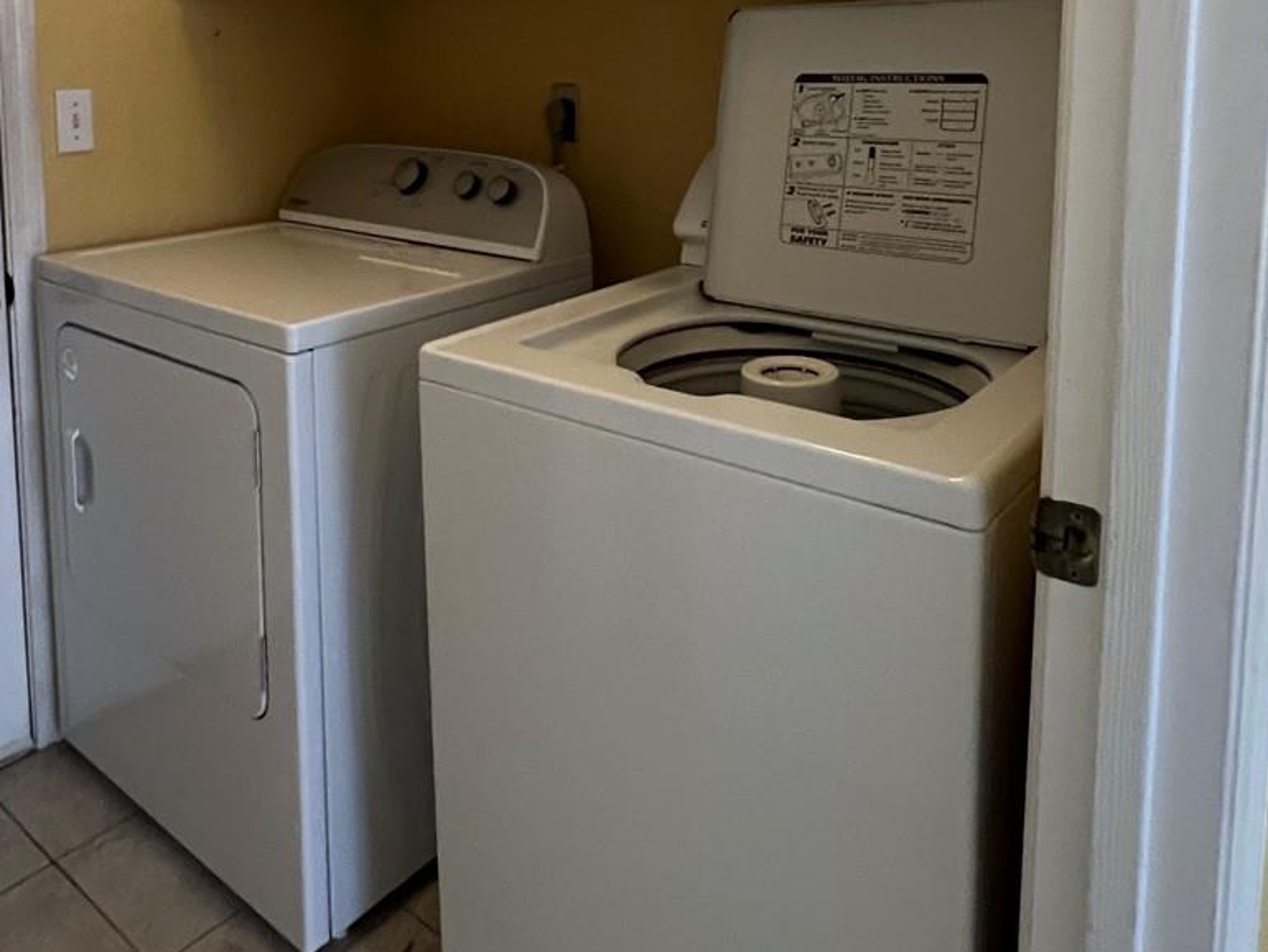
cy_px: 168
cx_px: 514
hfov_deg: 64.8
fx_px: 989
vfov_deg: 48.0
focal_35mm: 27
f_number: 1.8
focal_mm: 1.57
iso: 500
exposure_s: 1/60
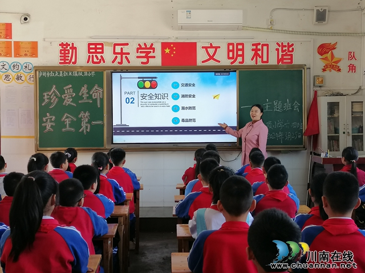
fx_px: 548
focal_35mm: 52
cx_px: 182
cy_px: 136
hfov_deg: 36.8
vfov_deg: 28.0
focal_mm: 5.3
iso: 64
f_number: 1.8
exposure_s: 1/50
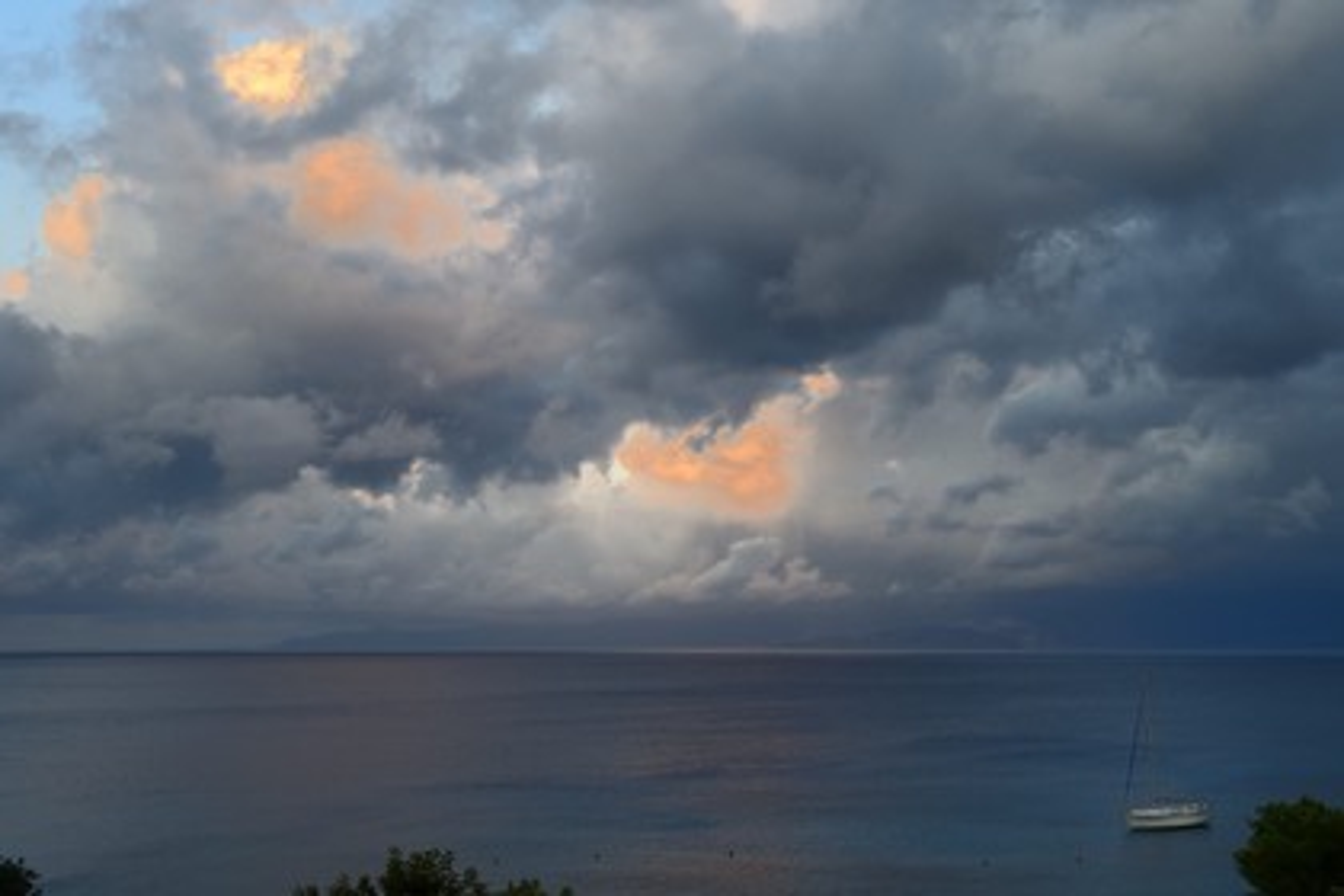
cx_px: 672
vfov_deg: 35.1
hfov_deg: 50.7
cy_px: 448
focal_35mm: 38
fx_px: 1419
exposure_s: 1/160
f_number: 5.6
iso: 400
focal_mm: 38
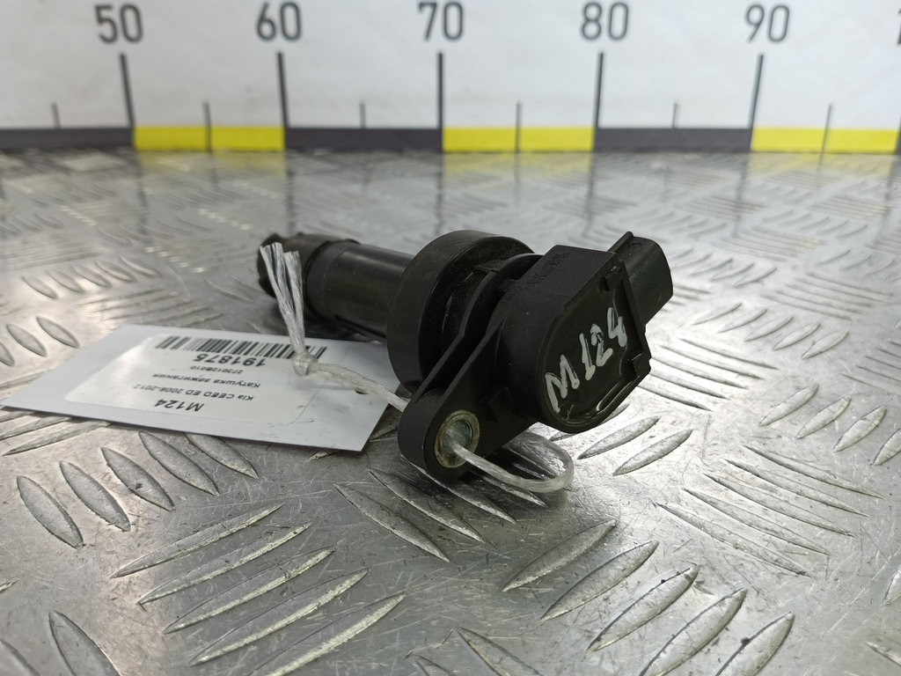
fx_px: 599
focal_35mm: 23
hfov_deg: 73.9
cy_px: 338
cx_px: 450
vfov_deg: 58.9
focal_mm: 4.11
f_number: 1.6
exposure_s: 1/100
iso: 130
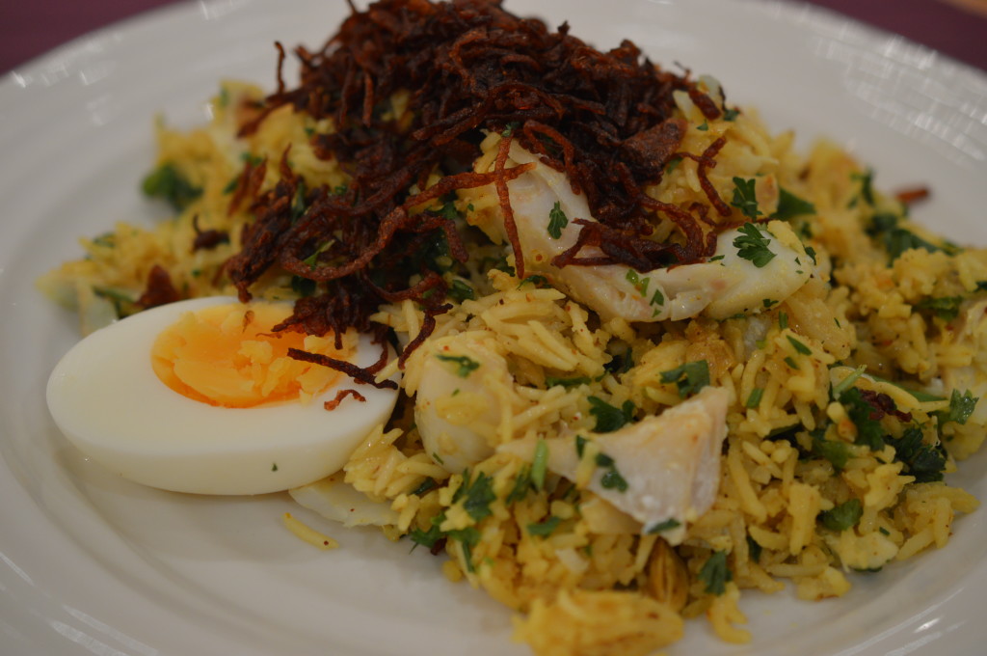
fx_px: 1643
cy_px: 328
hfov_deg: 33.4
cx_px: 494
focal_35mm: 60
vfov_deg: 22.6
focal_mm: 40
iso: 500
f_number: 3
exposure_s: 1/60
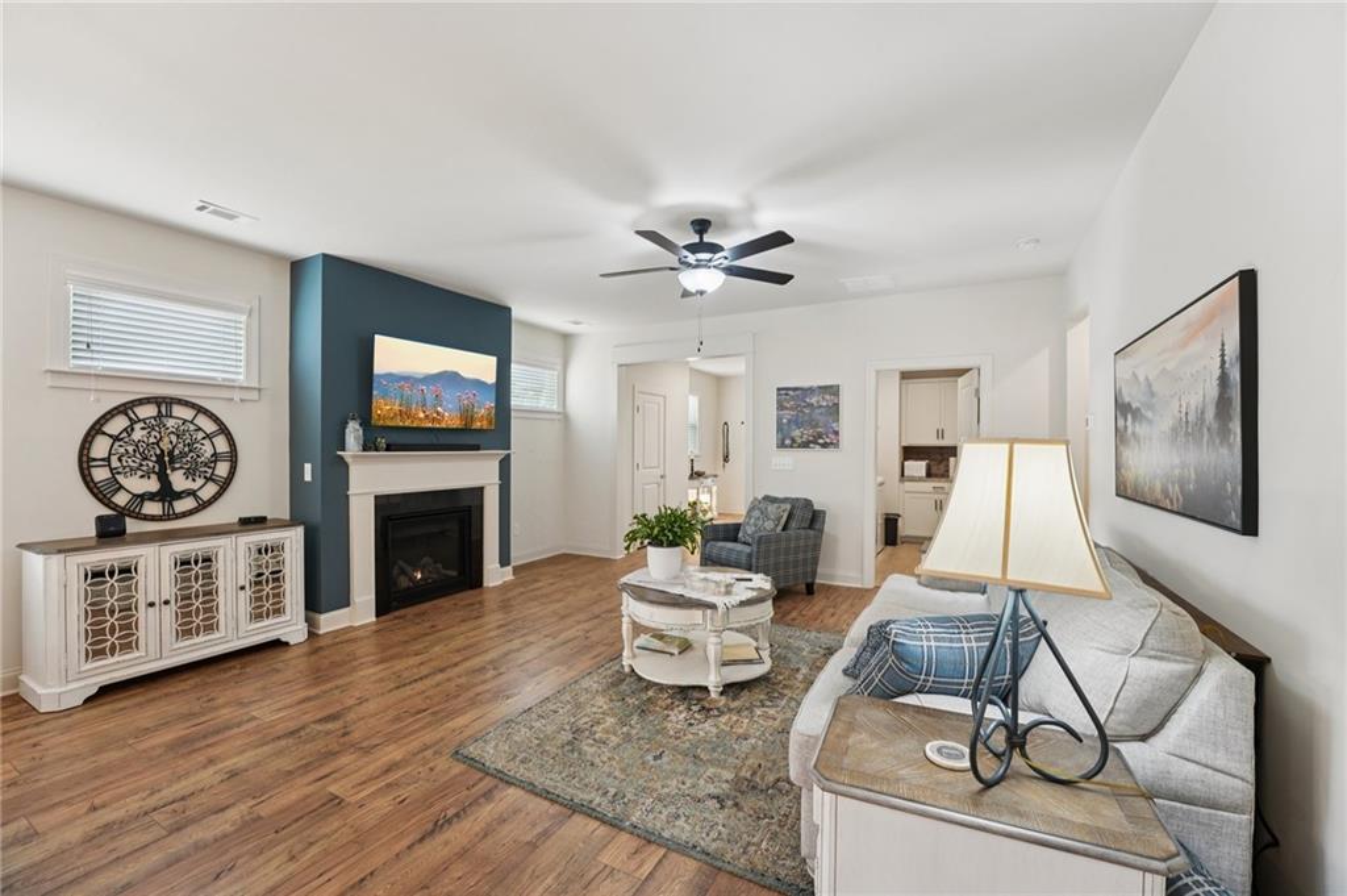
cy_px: 448
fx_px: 523
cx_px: 674
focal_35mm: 14
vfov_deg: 81.1
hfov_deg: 104.3
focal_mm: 14
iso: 320
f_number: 8
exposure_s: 1/10
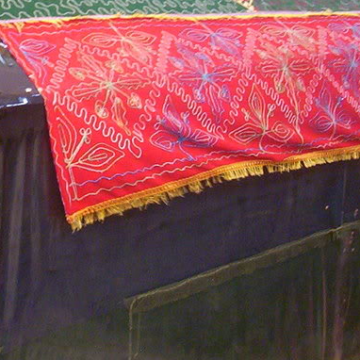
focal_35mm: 102
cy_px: 84
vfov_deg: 17.0
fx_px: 1200
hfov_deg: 17.0
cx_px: 102
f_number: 2.73
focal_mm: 5.77
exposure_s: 1/8
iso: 200
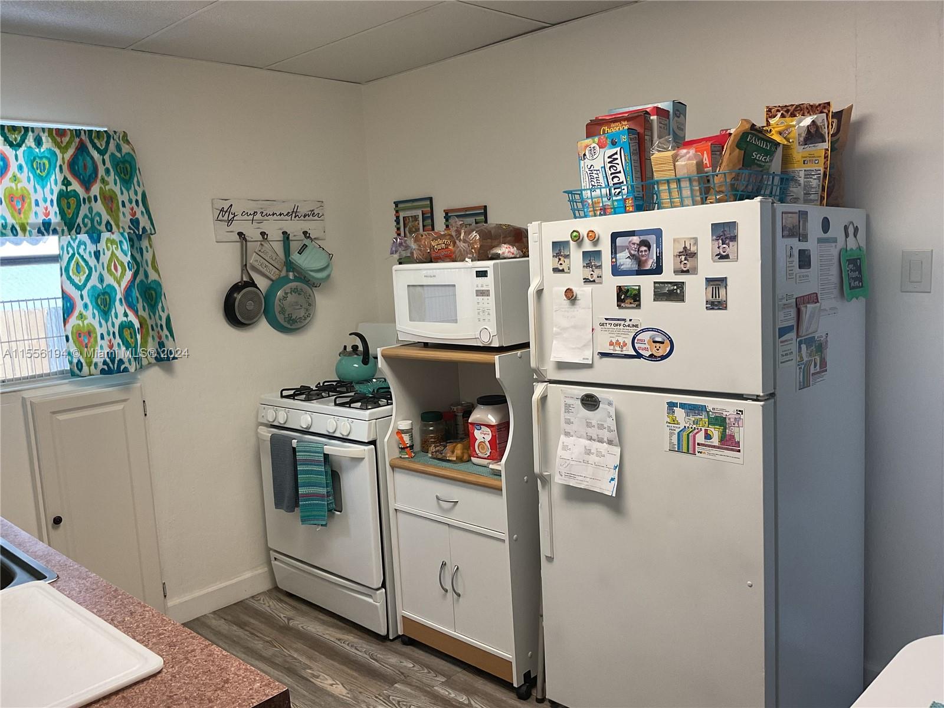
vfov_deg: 48.2
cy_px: 354
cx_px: 472
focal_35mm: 29
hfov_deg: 61.7
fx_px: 791
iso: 64
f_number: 1.8
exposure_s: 1/120
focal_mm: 3
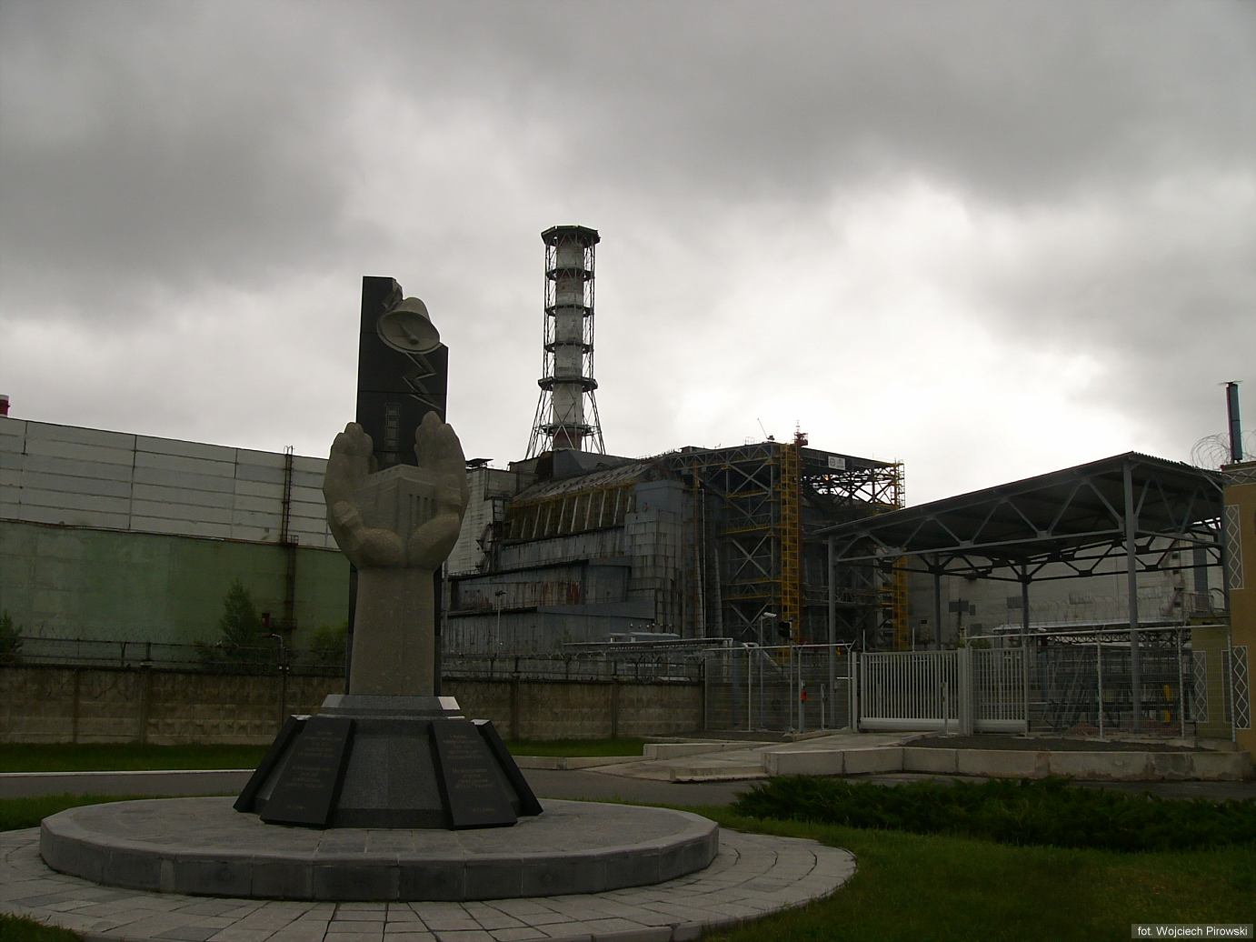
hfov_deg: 51.4
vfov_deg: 39.6
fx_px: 1306
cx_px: 628
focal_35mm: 36
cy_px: 471
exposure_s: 1/400
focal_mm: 6
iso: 50
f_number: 4
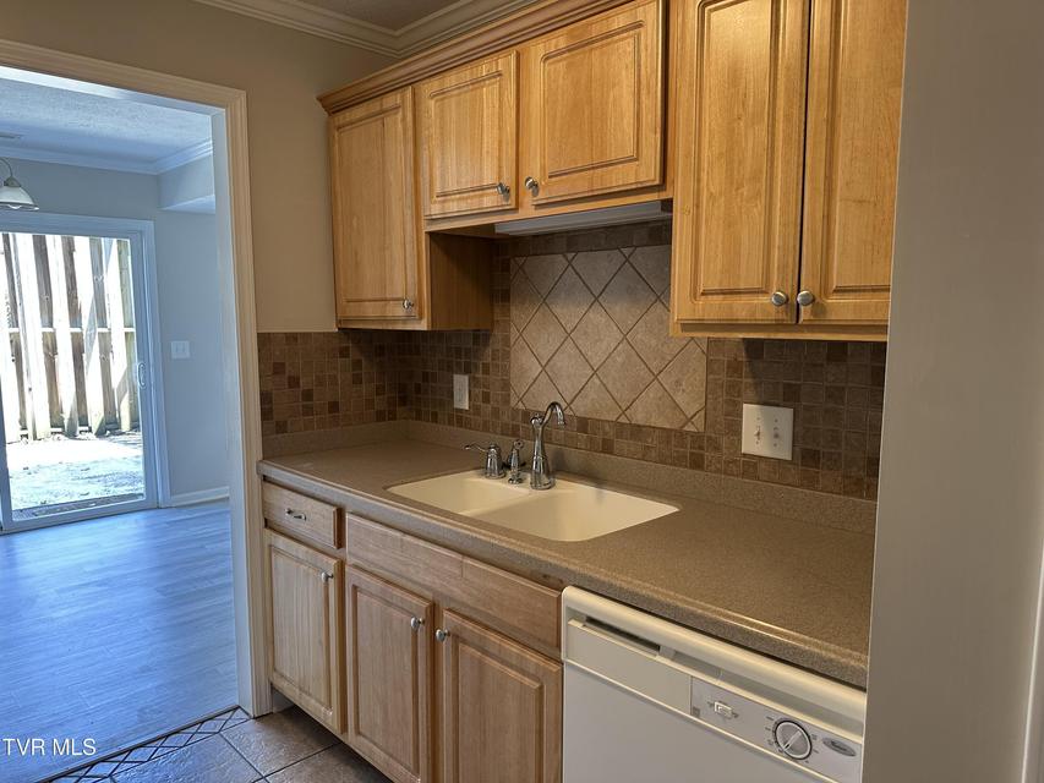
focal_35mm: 24
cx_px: 522
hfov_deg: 71.6
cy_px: 392
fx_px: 724
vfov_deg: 56.8
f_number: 1.78
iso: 200
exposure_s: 1/60
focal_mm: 6.86
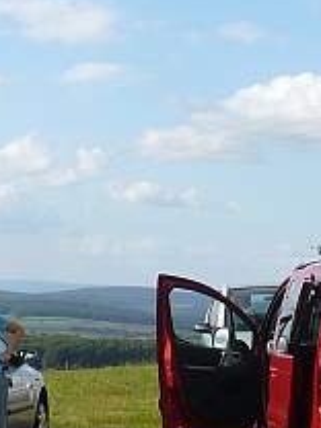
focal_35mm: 114
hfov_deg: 12.9
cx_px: 257
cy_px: 284
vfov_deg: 17.2
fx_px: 1410
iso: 100
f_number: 8
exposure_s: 1/160
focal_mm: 6.1
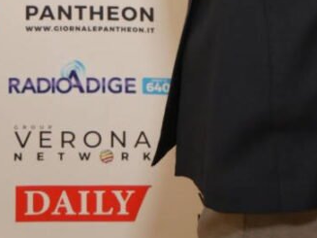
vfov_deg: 11.0
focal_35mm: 119
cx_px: 383
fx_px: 1089
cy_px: -281
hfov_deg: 15.9
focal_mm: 18
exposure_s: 1/60
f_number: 3.9
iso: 640
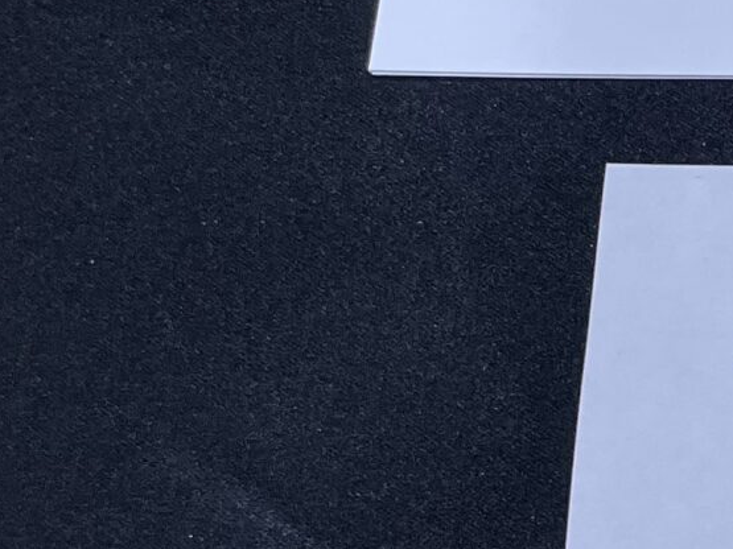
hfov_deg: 14.6
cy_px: 321
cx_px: 1281
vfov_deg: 12.3
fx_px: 2540
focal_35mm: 120
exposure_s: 1/100
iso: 125
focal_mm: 4.2
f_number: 1.6
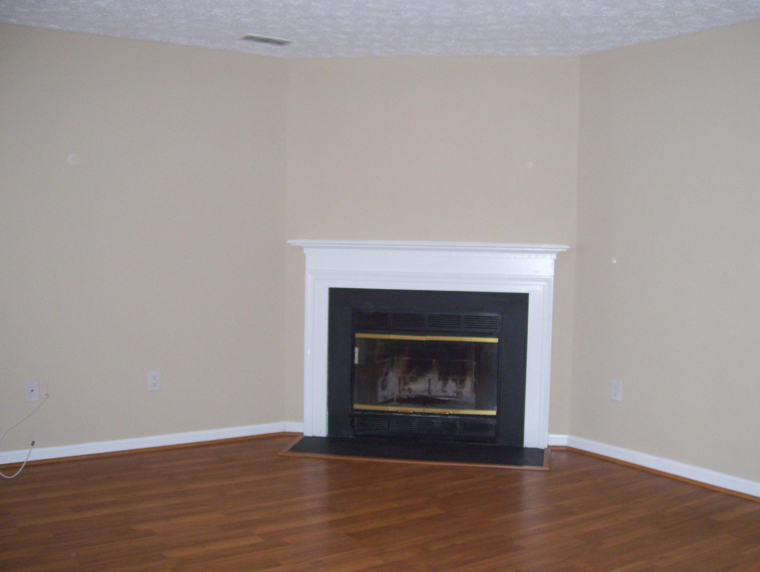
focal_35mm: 39
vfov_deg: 36.9
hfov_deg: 47.8
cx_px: 392
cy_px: 301
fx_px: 858
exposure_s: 1/60
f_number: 2.7
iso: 200
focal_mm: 6
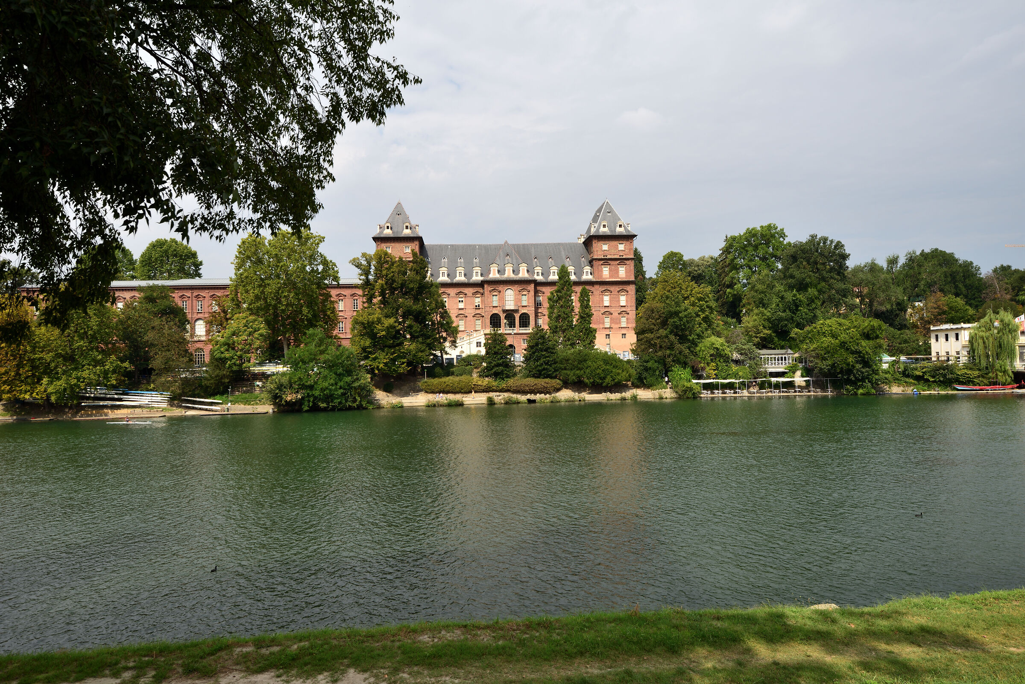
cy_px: 342
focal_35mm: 23
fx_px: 655
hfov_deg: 76.1
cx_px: 512
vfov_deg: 55.1
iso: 64
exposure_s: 1/100
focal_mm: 23
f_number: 11
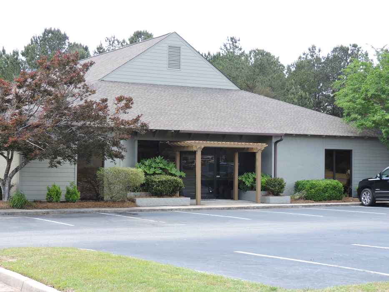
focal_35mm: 70
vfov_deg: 21.0
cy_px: 146
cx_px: 194
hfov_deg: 27.8
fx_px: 787
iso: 100
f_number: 3.9
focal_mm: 12.5
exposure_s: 1/160
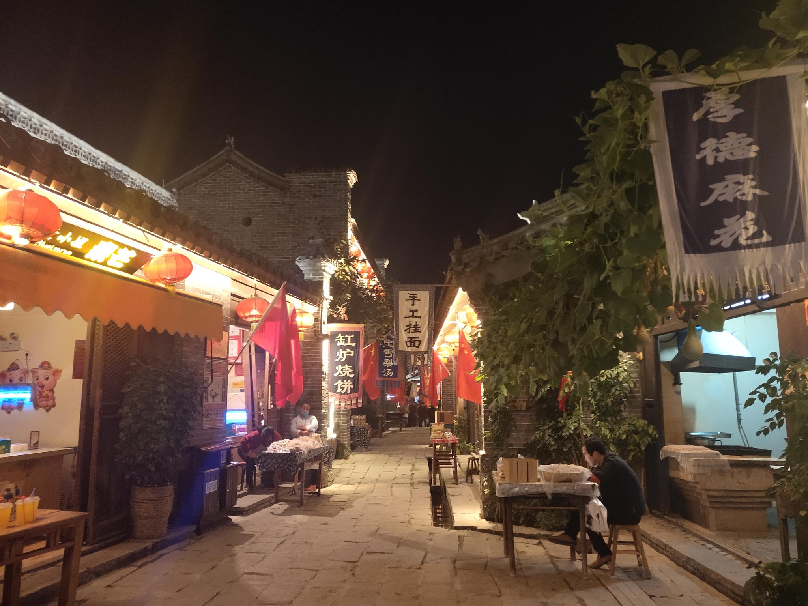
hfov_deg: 60.0
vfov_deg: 46.8
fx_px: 700
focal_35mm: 30
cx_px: 404
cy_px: 303
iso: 742
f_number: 1.8
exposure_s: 1/20
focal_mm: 4.35
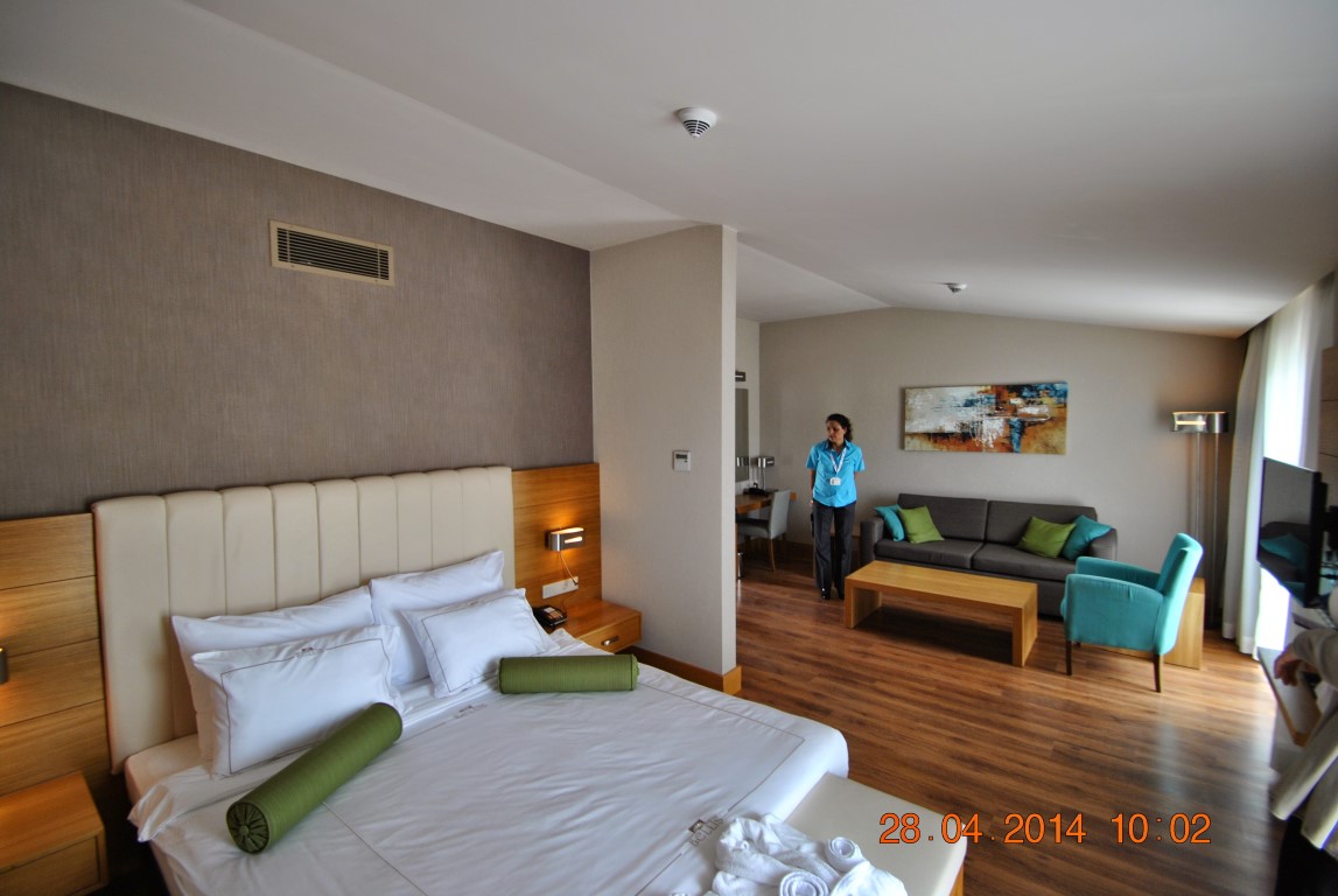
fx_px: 558
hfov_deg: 100.3
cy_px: 448
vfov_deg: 77.5
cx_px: 669
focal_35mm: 15
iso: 200
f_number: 3.5
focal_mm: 10
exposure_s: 1/50
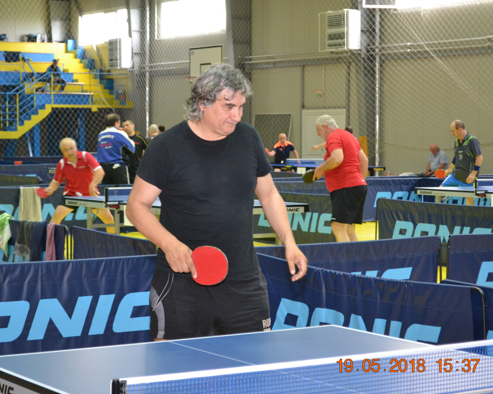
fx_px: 1365
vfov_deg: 16.4
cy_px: 197
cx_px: 238
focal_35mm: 94
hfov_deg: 20.5
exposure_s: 1/60
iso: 2000
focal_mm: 55
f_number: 5.6
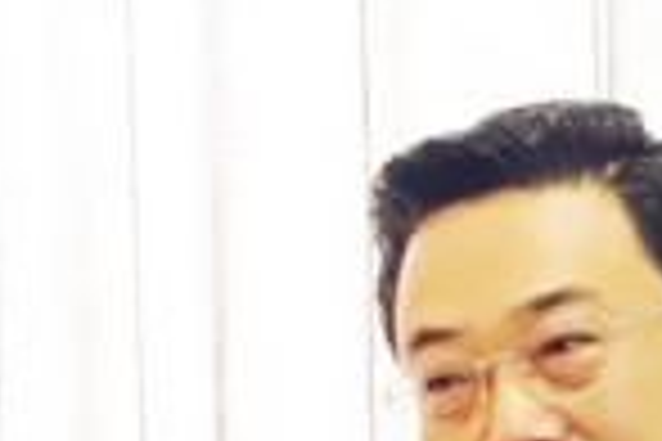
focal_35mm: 437
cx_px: 874
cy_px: 695
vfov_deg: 3.1
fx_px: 8035
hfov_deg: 4.7
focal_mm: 117
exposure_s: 1/160
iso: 3200
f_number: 6.3
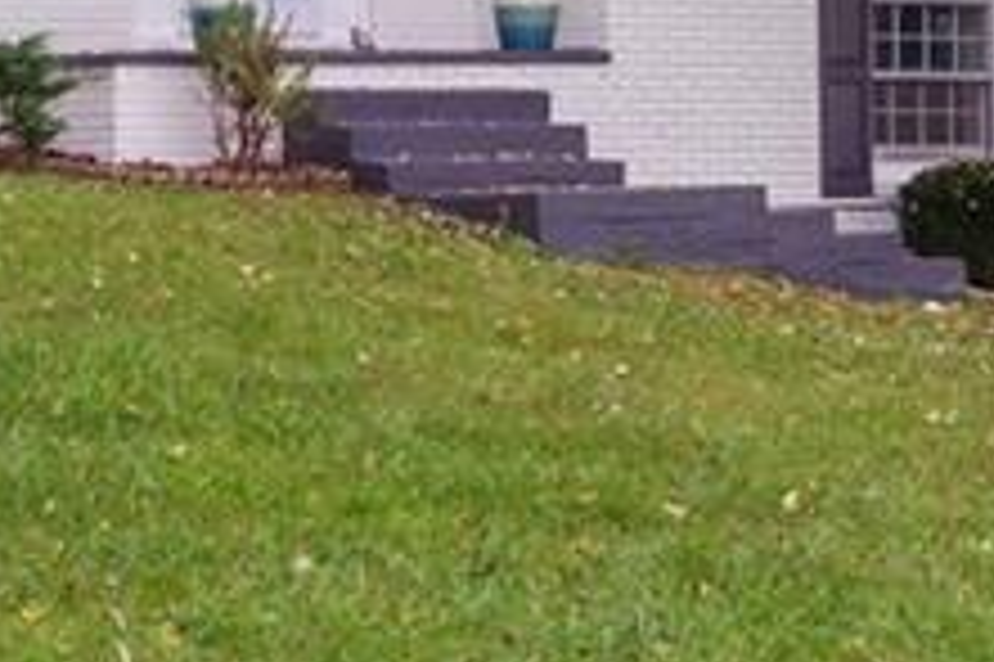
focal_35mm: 116
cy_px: -214
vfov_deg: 11.5
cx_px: 166
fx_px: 3200
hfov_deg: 17.5
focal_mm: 25
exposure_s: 1/200
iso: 160
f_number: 7.1
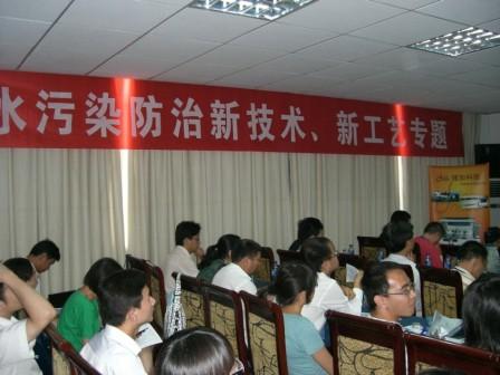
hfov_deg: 49.0
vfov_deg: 37.7
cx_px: 250
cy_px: 188
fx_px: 549
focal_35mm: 38
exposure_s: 1/60
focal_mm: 6.2
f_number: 2.7
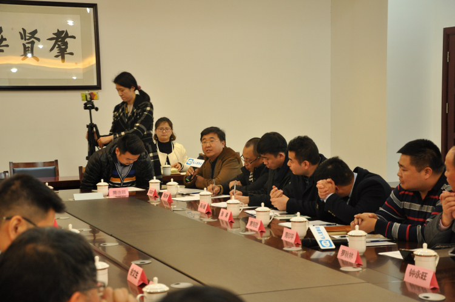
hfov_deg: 28.1
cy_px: 151
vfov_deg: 18.9
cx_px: 228
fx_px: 909
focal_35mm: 72
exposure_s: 1/50
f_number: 5.6
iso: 900
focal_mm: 48
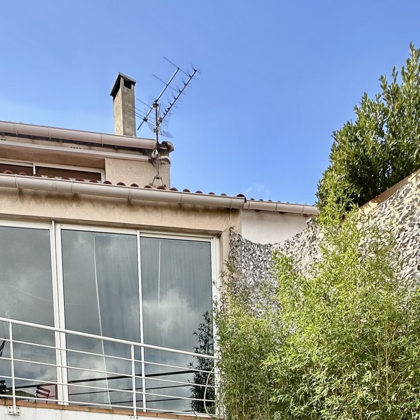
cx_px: 218
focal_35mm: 32
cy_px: 516
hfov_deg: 51.1
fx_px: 439
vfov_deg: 37.3
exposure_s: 1/445
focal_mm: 2.22
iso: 40
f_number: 2.2
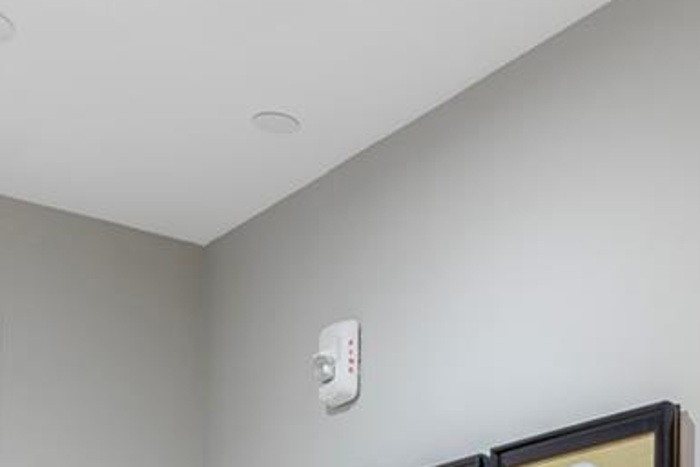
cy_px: 741
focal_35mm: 75
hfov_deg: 24.4
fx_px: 1458
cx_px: 844
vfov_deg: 16.3
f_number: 8
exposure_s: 3.2
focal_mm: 18
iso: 125
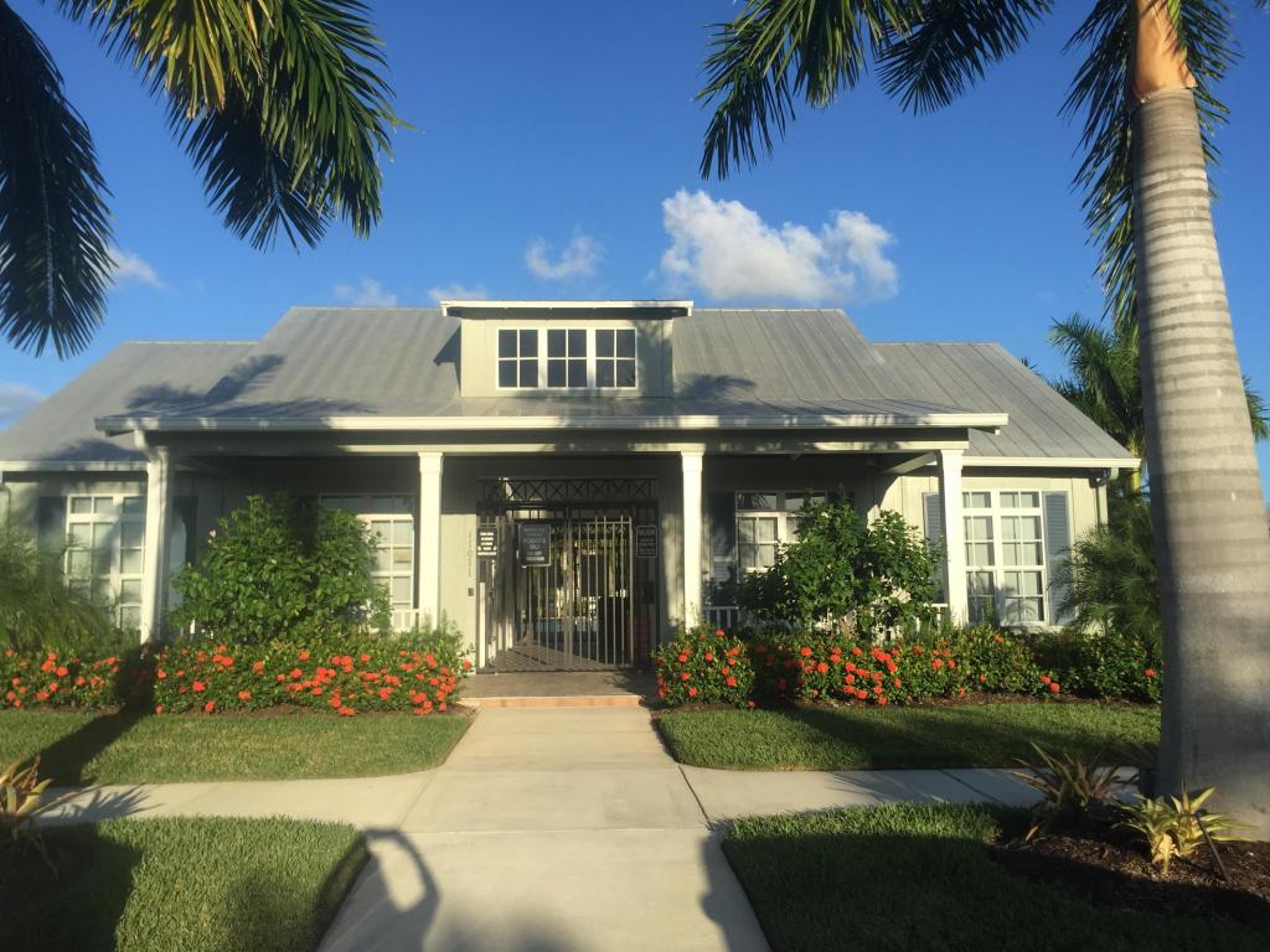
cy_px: 476
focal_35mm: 29
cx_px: 635
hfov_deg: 61.7
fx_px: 1064
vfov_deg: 48.2
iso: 32
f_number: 2.2
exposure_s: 1/1799
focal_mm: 4.15
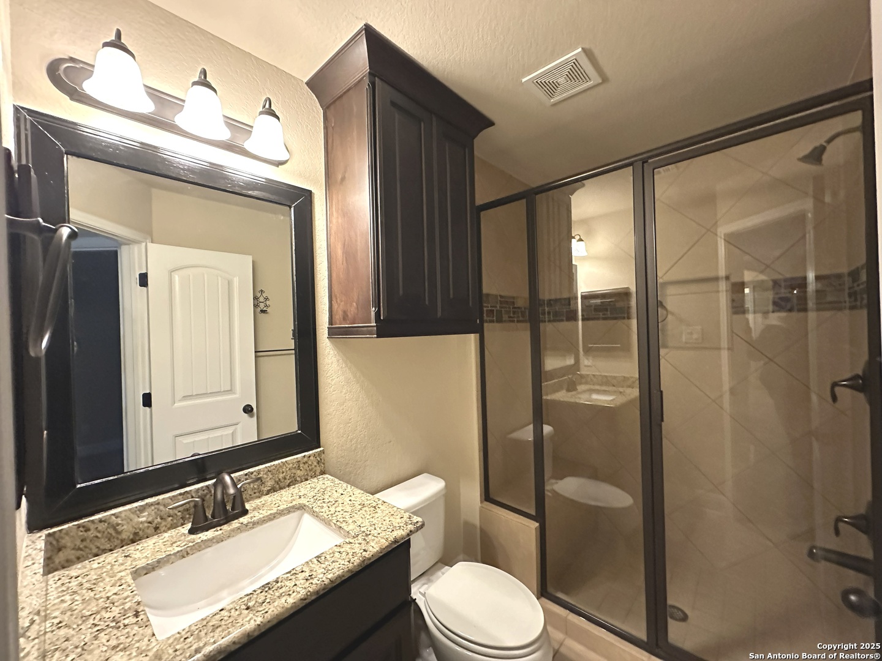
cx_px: 441
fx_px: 357
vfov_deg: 85.7
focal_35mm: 14
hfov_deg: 102.1
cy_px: 330
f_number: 2.2
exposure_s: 1/40
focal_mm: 2.22
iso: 1000
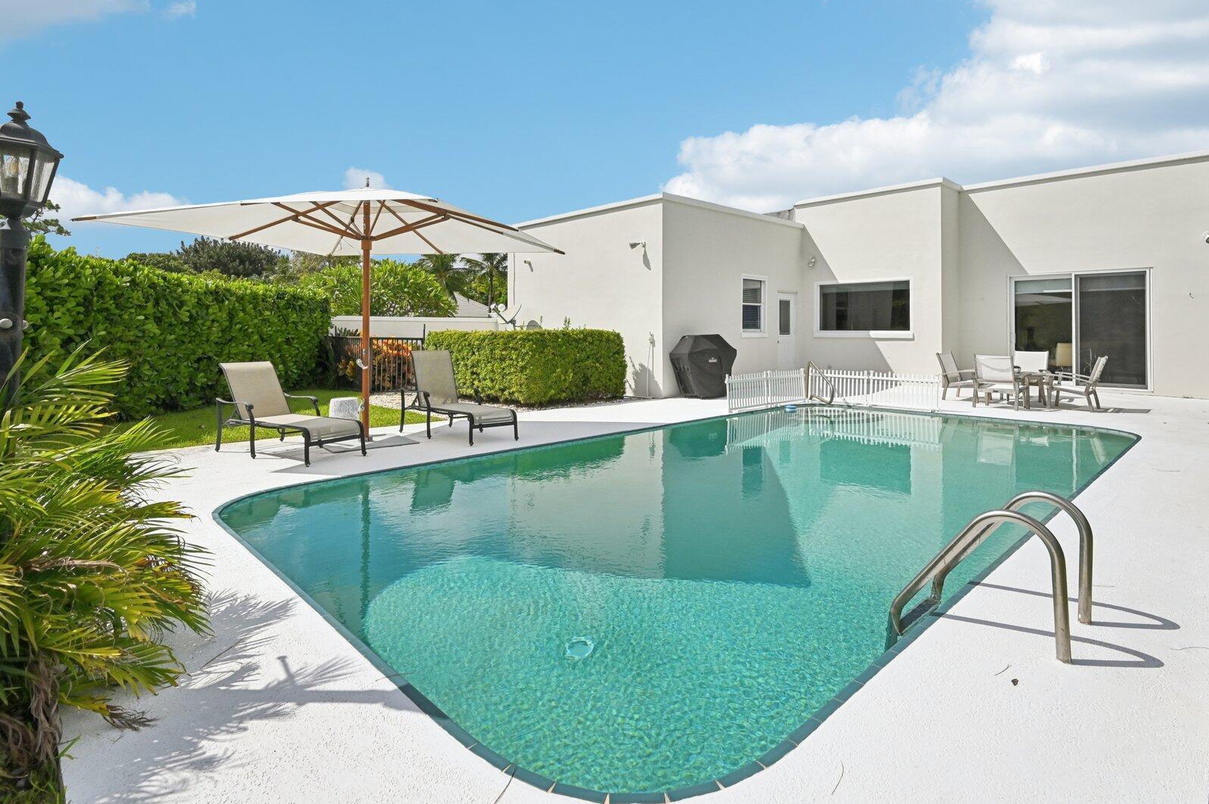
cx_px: 619
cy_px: 353
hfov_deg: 90.0
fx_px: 604
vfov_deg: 67.0
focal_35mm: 18
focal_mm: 14
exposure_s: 1/6400
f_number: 8
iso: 800
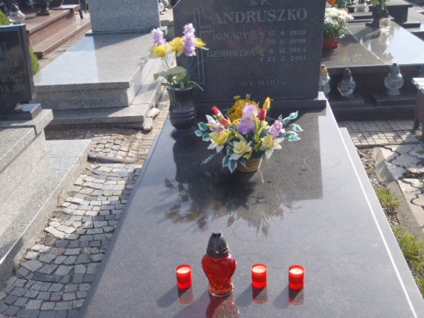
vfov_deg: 34.3
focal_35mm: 42
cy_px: 159
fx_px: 514
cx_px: 212
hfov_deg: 44.8
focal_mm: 7.57
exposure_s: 1/160
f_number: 5
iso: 64
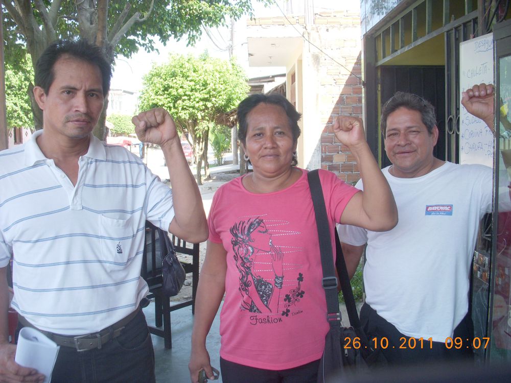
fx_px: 561
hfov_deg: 49.0
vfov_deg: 37.7
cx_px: 256
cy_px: 192
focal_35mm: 38
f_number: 3.3
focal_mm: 6.3
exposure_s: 1/125
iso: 100
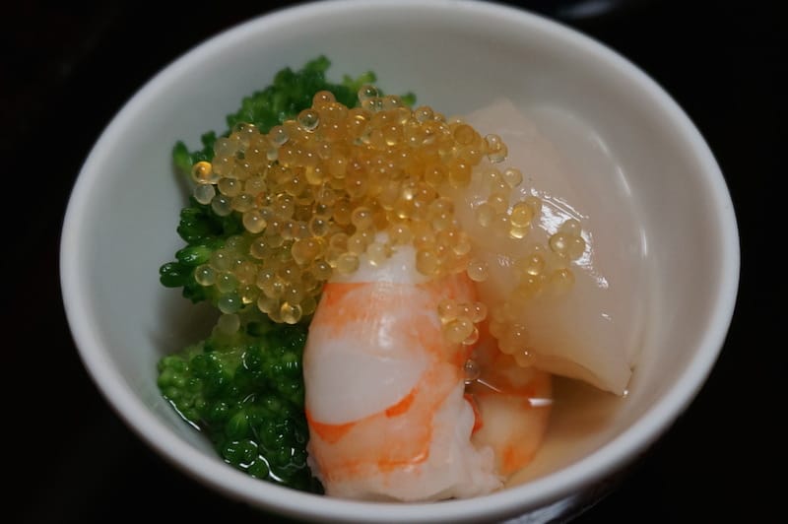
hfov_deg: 49.6
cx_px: 394
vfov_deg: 34.2
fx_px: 853
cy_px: 262
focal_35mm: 39
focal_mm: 26
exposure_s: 1/60
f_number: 4.5
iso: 640
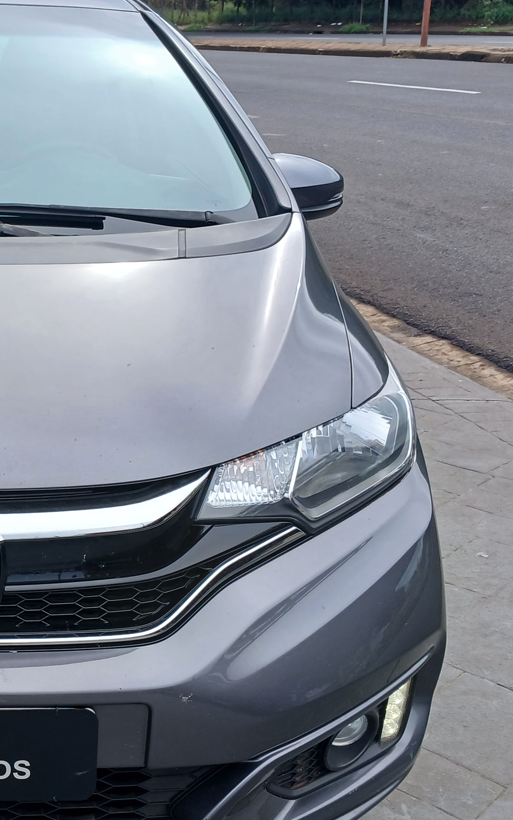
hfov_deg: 24.2
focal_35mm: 49
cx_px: -84
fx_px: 1096
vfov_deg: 41.0
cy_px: 458
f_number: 1.8
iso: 20
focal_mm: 3.98
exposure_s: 1/282
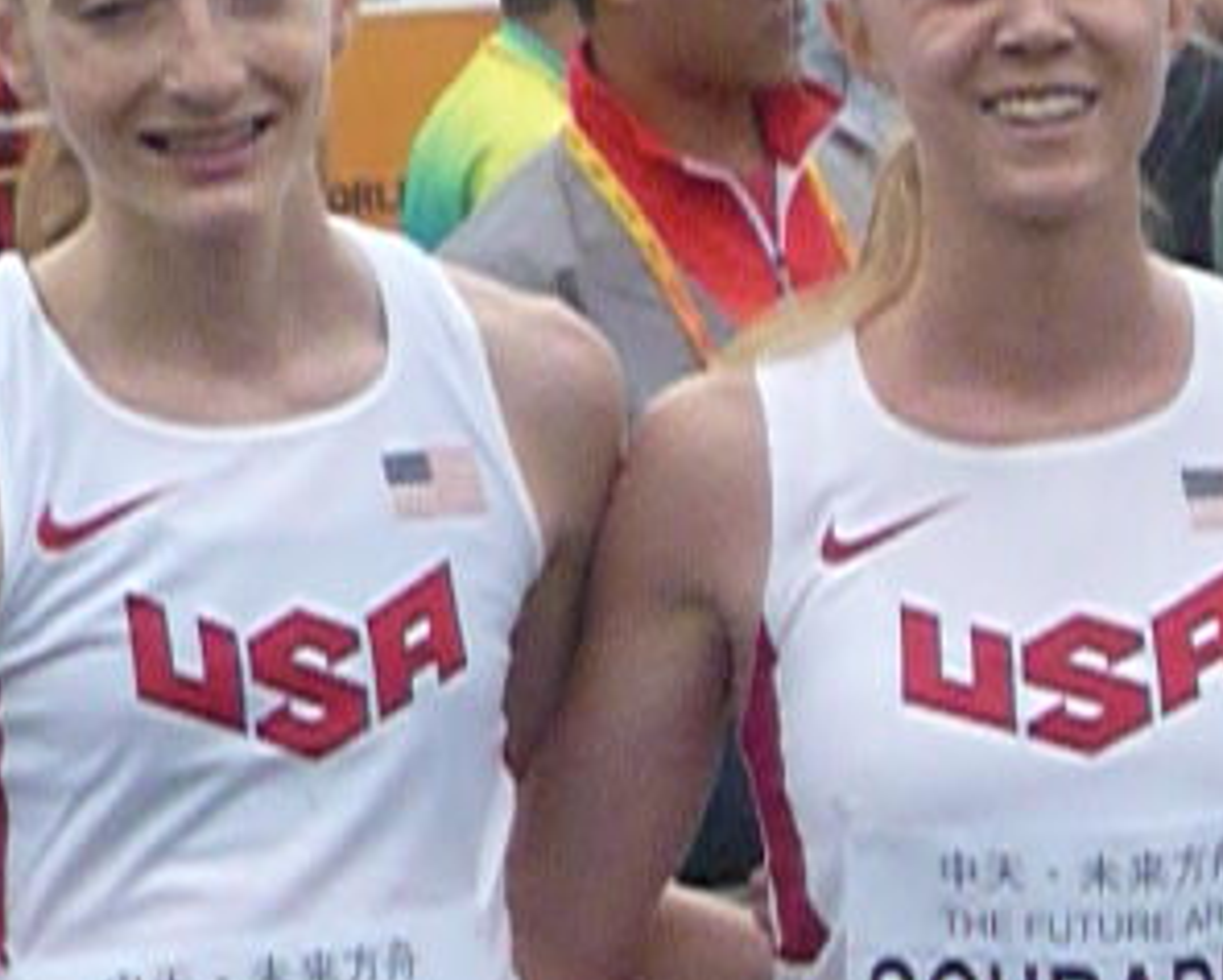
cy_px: 1274
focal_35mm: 253
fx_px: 9161
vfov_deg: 6.1
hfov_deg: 7.4
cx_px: 2128
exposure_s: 1/800
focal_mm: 8
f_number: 4.2
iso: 500
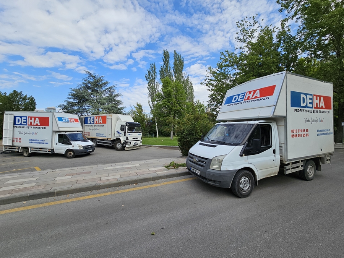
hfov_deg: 106.2
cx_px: 172
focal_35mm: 13
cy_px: 129
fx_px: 129
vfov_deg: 89.9
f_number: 2.2
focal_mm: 2.2
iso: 50
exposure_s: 1/1746
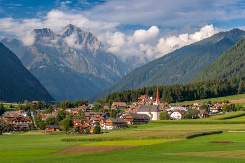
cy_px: 82
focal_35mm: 105
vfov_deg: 13.0
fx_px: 714
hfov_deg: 19.5
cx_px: 122
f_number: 6.3
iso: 125
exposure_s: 1/250
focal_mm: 70
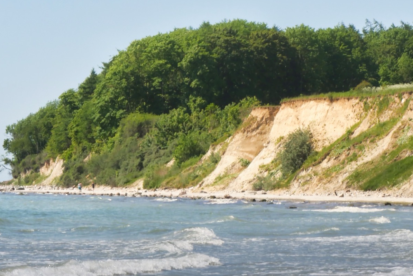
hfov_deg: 10.1
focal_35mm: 204
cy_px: 162
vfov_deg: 6.7
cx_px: 109
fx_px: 2340
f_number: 22
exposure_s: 1/160
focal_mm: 61
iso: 400
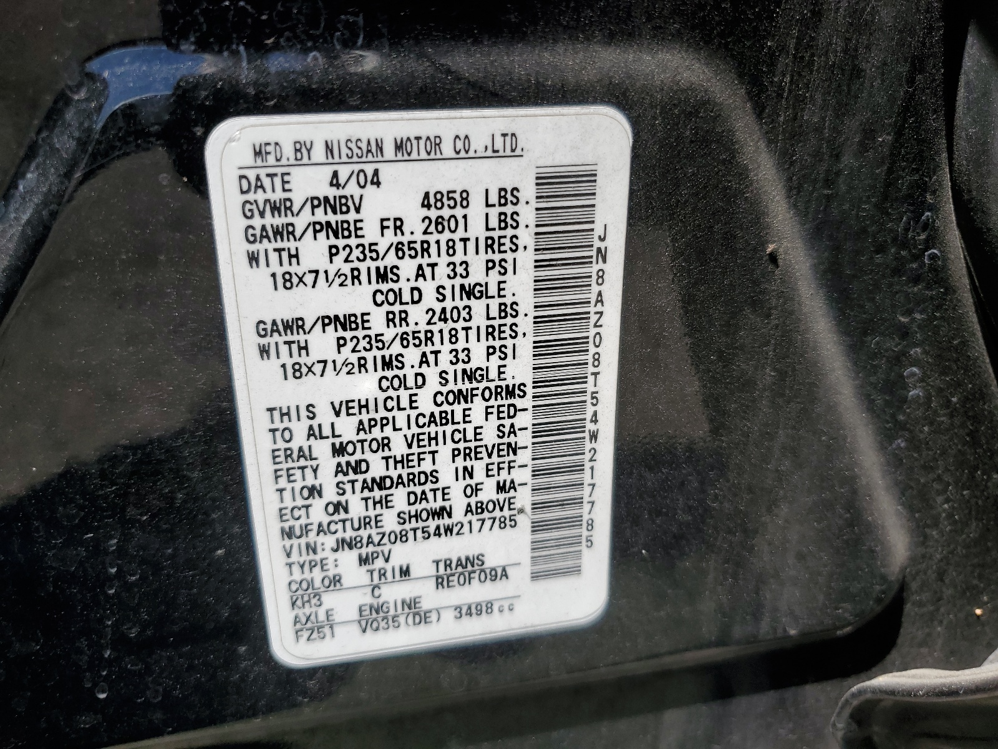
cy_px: 374
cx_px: 499
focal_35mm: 26
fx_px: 750
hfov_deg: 67.3
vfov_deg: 53.1
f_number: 1.5
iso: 50
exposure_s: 1/2000
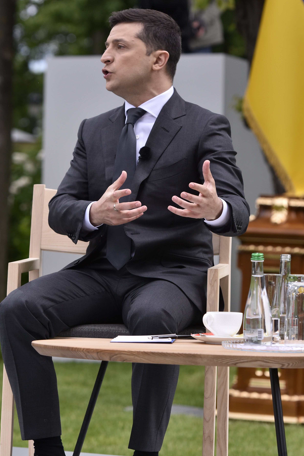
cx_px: 145
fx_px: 2633
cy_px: 263
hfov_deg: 6.6
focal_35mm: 208
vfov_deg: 9.9
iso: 200
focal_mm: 110
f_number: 4.5
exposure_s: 1/1000
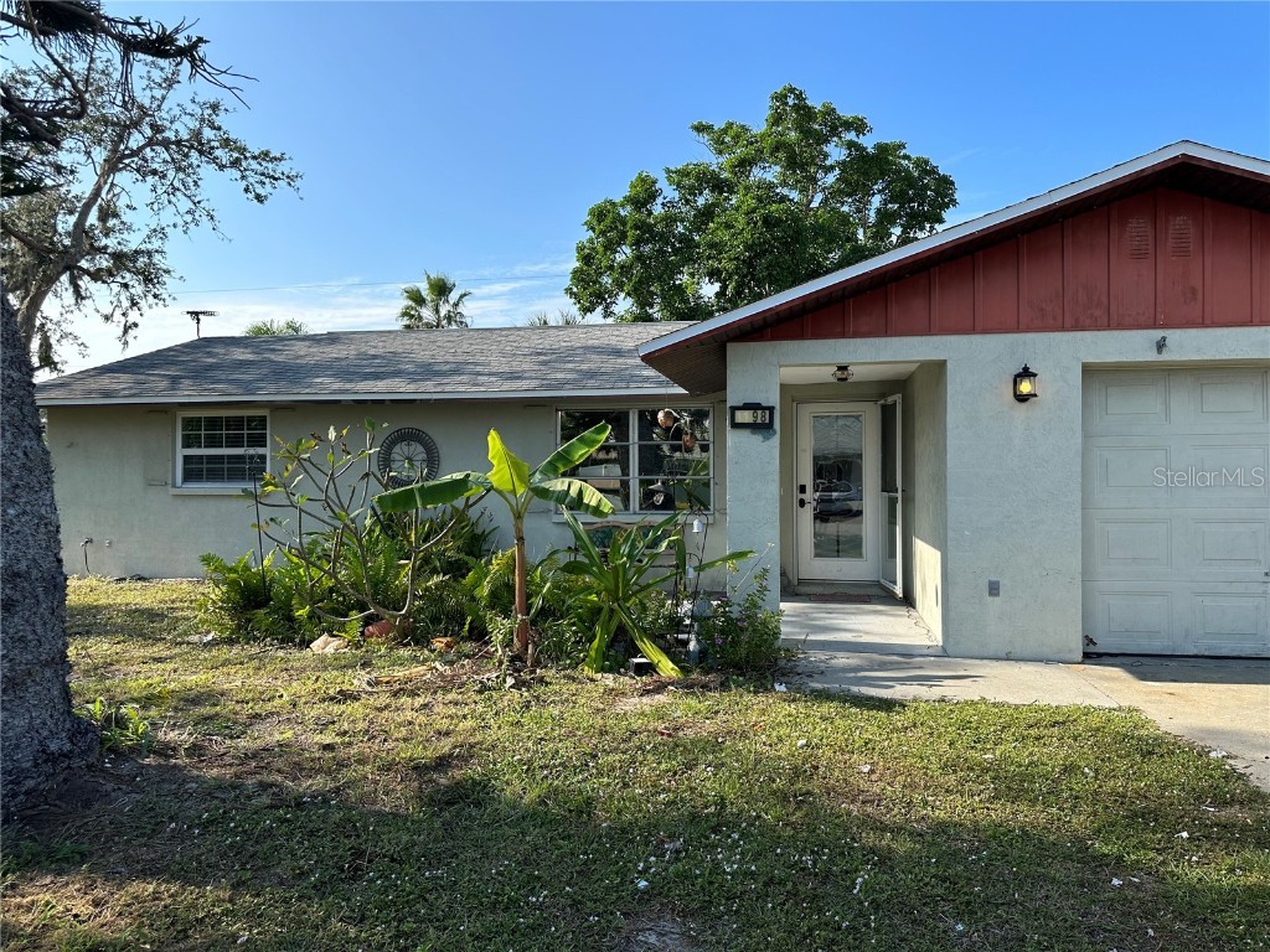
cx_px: 635
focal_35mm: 24
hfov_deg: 71.6
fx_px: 881
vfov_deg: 56.8
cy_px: 476
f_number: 1.78
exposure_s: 1/2525
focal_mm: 6.86
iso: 80
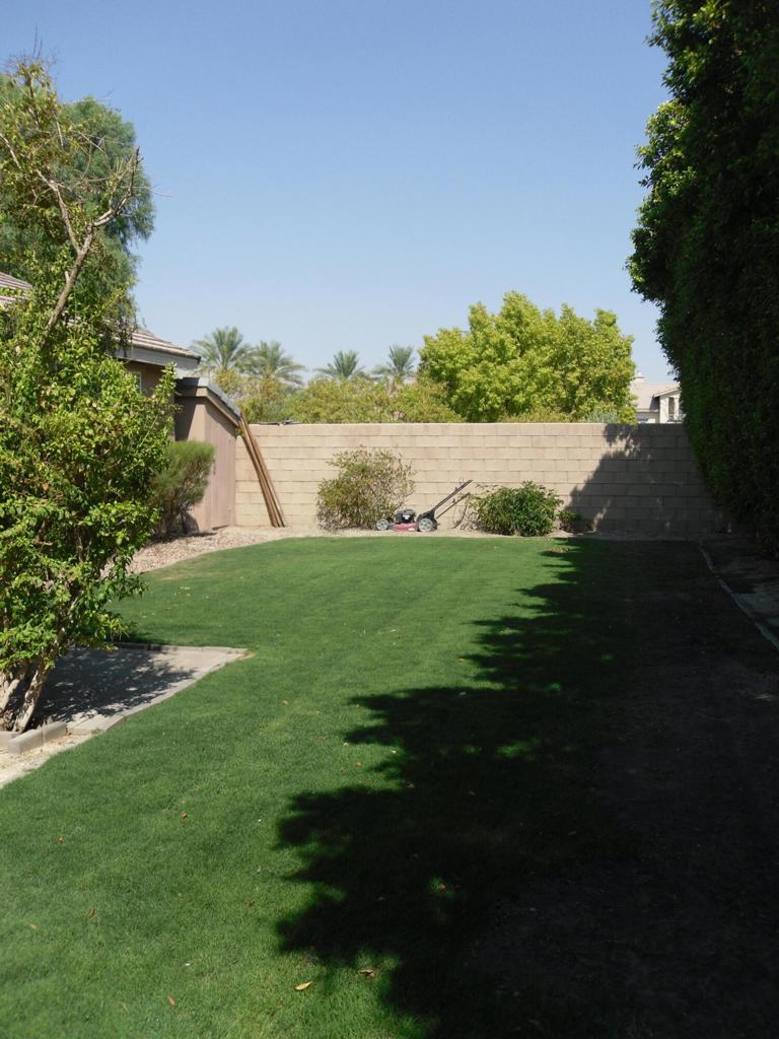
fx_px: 1050
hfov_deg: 40.7
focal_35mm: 35
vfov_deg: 52.6
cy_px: 520
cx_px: 390
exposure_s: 1/197
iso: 80
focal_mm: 6.3
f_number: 8.2
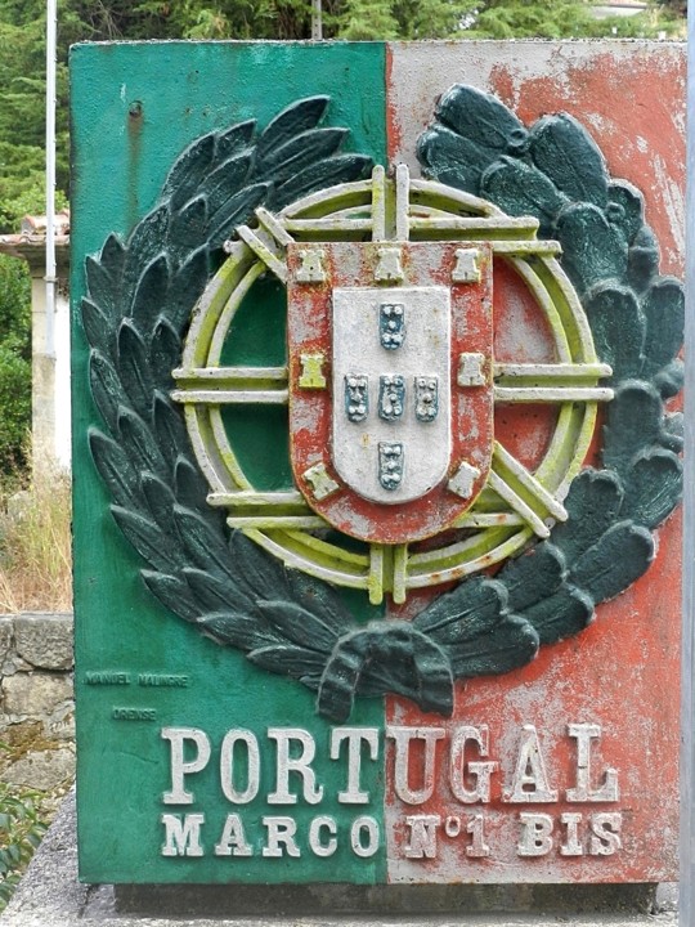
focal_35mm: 60
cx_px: 348
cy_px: 464
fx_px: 1606
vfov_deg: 32.2
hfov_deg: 24.4
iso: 160
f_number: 4.6
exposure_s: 1/50
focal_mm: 10.7
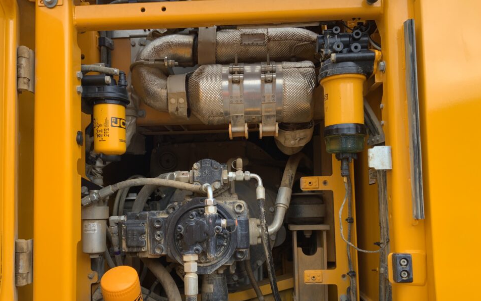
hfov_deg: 58.1
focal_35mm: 33
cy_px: 177
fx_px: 433
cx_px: 232
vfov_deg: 38.2
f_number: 1.8
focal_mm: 3
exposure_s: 1/299
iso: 16
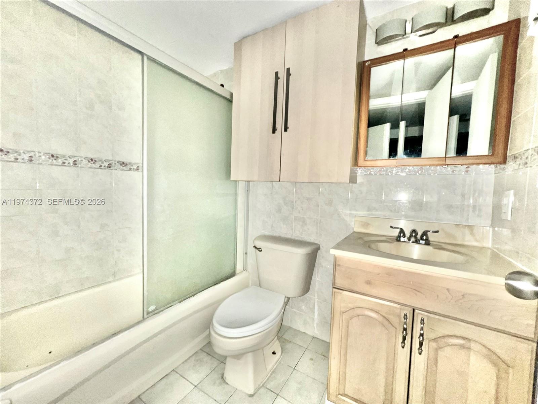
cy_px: 202
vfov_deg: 89.9
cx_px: 269
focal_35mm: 13
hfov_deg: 106.2
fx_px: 202
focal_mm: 1.57
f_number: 1.8
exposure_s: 1/34
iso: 80
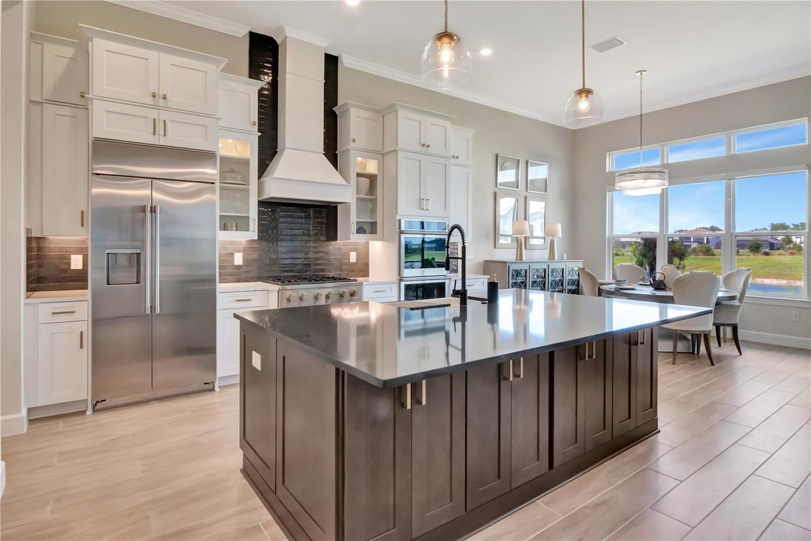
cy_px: 270
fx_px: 405
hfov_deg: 90.0
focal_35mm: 18
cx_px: 406
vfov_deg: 67.4
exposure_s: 1/20
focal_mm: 12
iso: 1250
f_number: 20
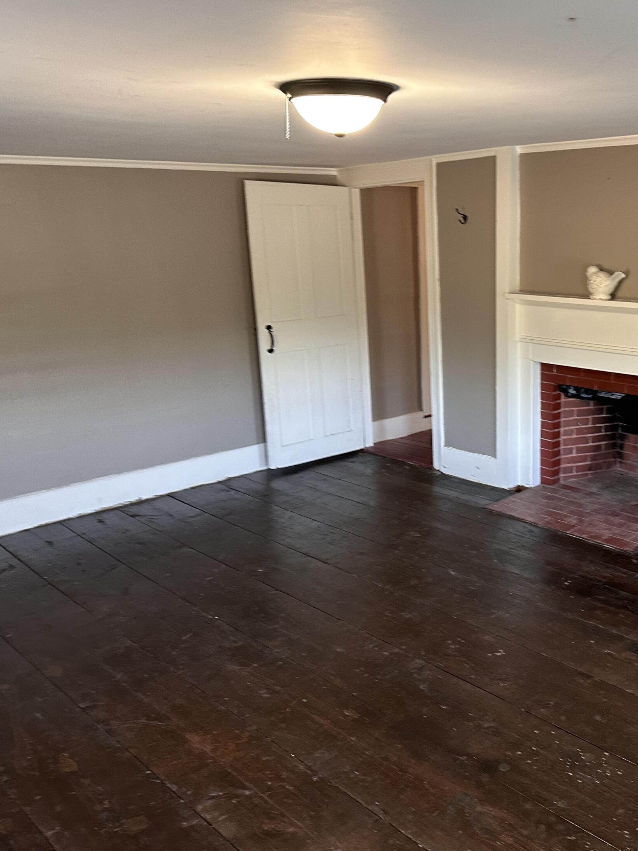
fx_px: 811
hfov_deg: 41.3
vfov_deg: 55.4
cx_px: 503
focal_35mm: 33
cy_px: 426
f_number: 1.78
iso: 320
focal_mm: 6.86
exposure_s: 1/60
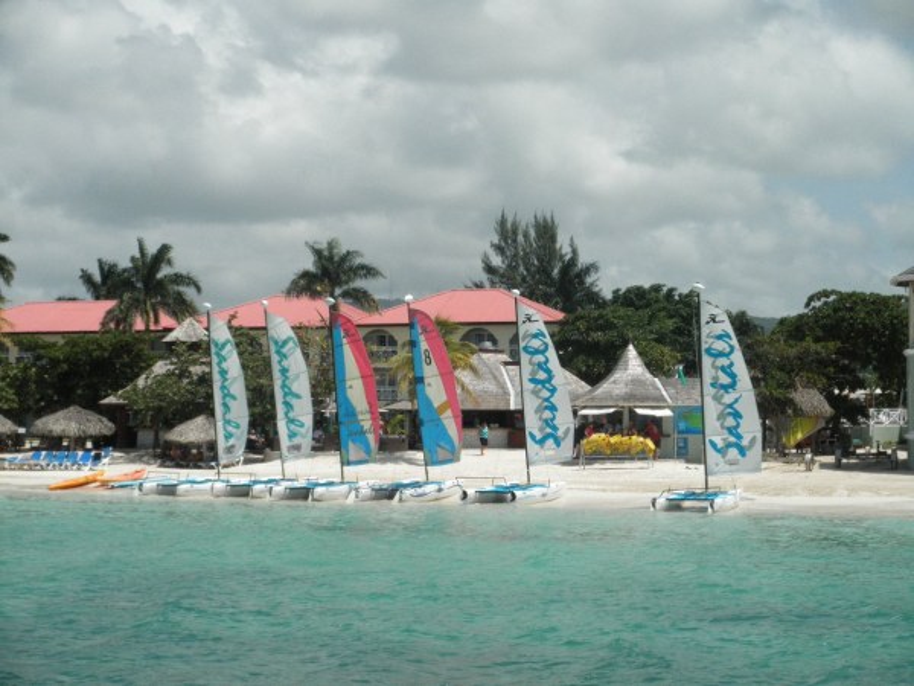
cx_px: 457
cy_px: 343
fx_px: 1927
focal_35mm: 73
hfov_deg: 26.7
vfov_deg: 20.2
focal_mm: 12.9
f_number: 11.3
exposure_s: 1/400
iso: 200
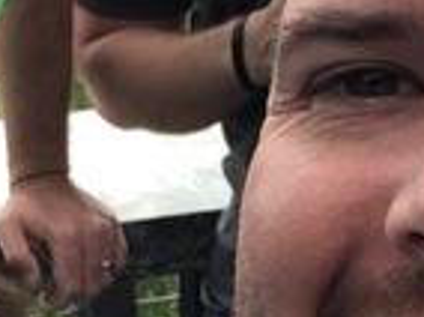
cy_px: 284
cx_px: 122
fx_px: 2825
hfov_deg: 8.6
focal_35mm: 231
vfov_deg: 6.4
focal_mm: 2.87
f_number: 2.2
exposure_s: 1/249
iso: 20
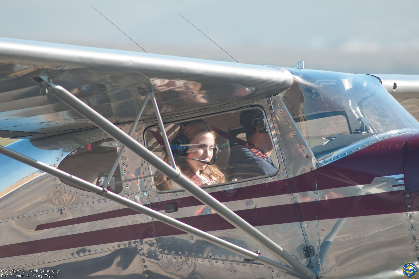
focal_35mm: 450
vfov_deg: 3.0
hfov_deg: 4.6
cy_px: 140
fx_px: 5231
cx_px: 210
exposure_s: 1/160
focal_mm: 300
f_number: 5.6
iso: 100
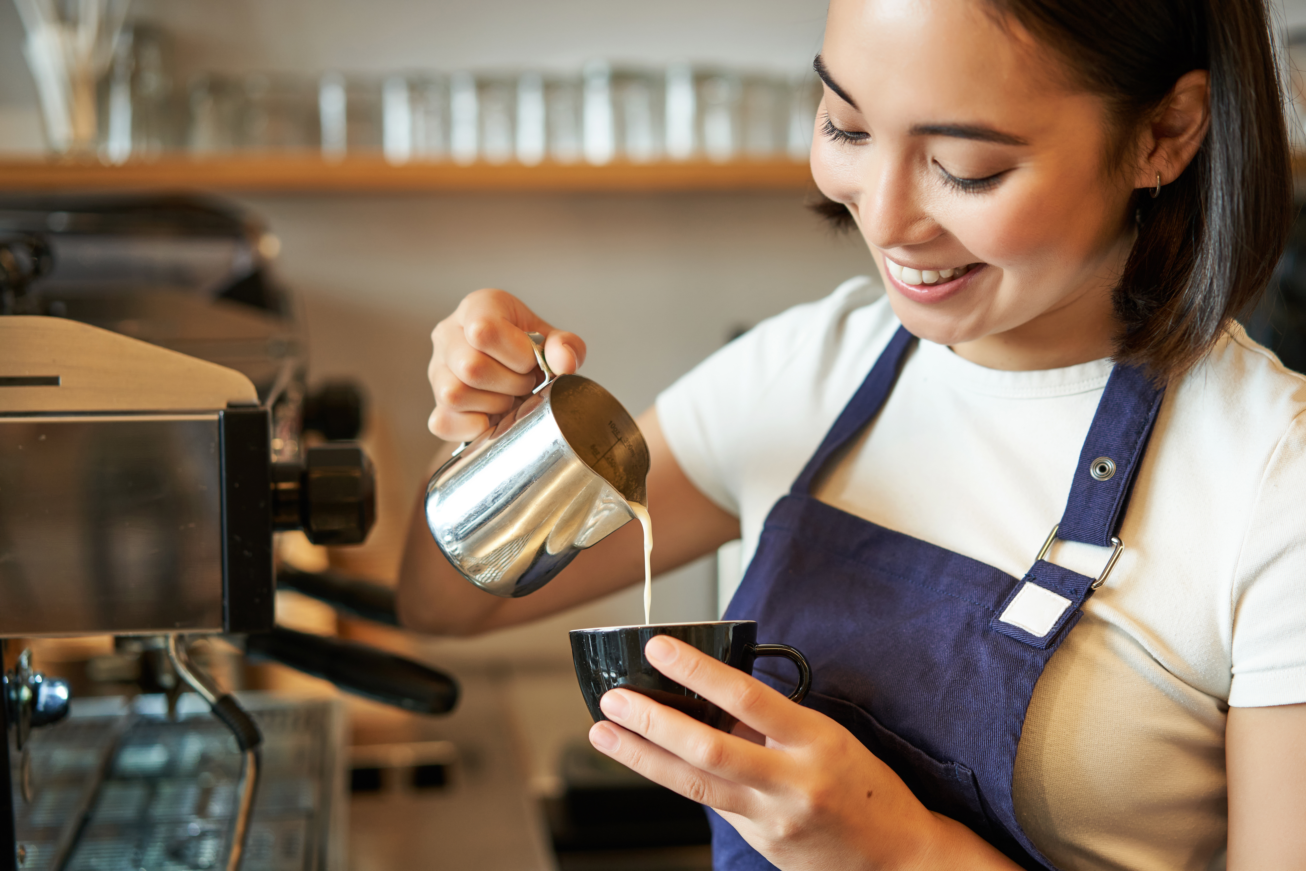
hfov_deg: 36.2
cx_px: 653
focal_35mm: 55
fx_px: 1995
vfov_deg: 24.6
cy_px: 436
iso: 320
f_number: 2.5
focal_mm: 55
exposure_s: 1/250
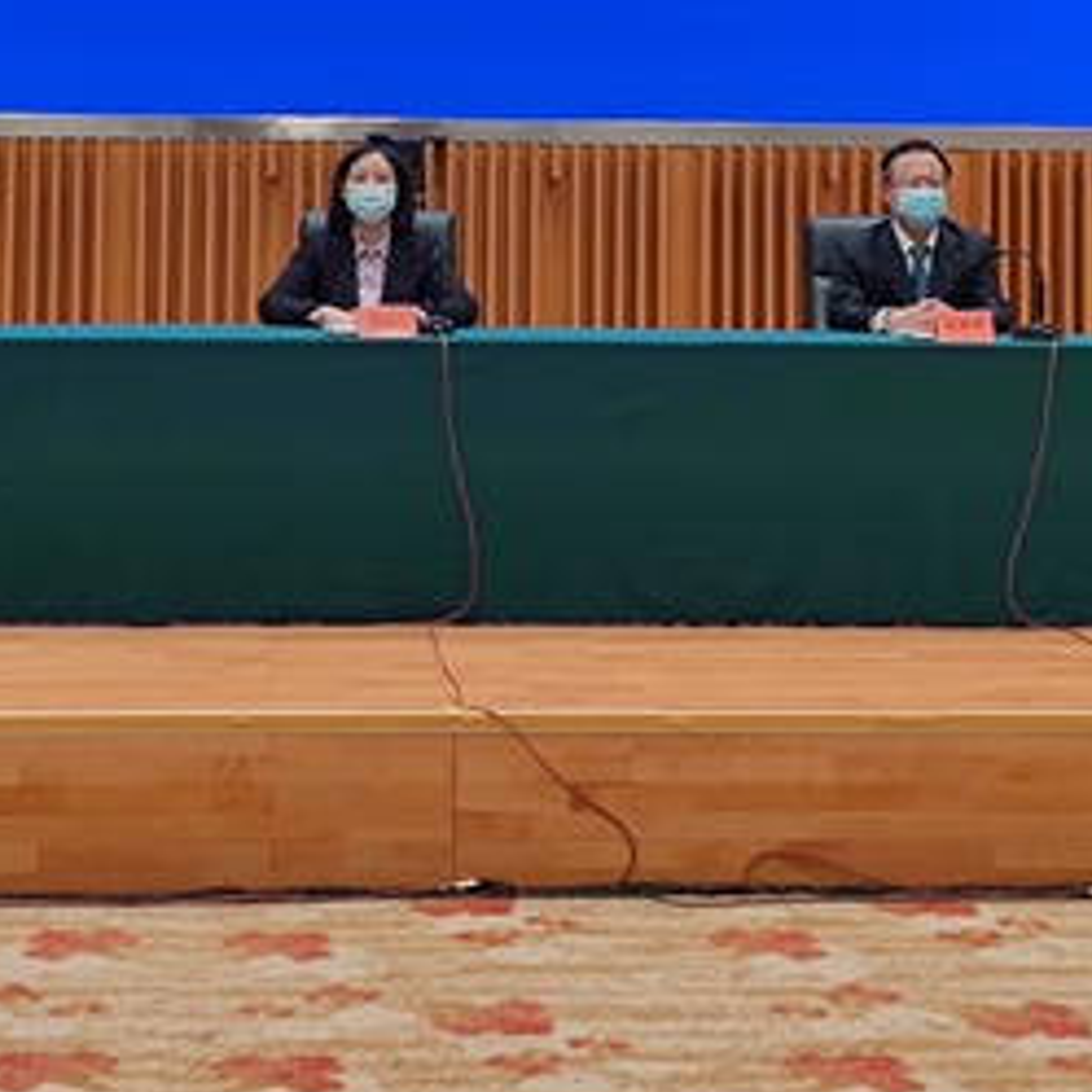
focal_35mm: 97
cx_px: 364
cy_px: 57
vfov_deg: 17.6
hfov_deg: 17.9
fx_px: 3462
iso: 88
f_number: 1.95
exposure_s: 1/100
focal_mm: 7.59
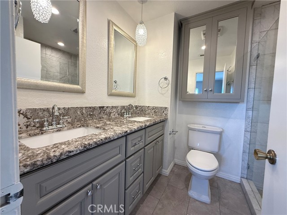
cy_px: 108
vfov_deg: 85.7
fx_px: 116
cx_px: 144
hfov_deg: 102.1
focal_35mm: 14
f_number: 2.2
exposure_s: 1/120
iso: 160
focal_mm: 2.22
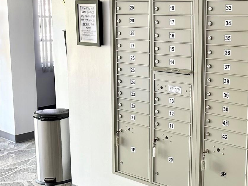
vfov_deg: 31.5
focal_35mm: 46
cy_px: 79
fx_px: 330
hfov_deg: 37.6
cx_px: 237
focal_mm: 6.86
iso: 250
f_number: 1.78
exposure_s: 1/75
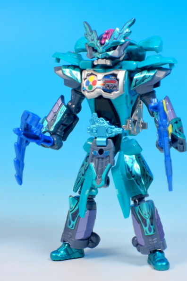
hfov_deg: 10.9
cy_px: 141
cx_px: 102
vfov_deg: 16.3
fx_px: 982
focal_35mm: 126
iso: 80
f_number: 7.1
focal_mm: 25.5
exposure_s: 1.3
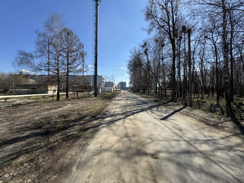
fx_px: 99
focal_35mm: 14
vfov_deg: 85.7
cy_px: 92
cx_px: 122
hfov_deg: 102.1
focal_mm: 2.22
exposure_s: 1/1567
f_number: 2.2
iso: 40
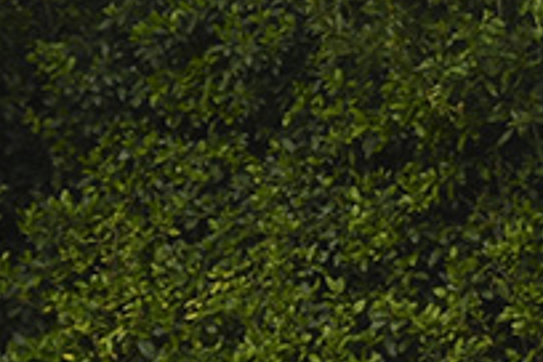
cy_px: 97
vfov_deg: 2.7
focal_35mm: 515
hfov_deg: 4.0
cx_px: 948
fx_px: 7767
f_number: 5.6
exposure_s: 1/125
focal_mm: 55
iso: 100
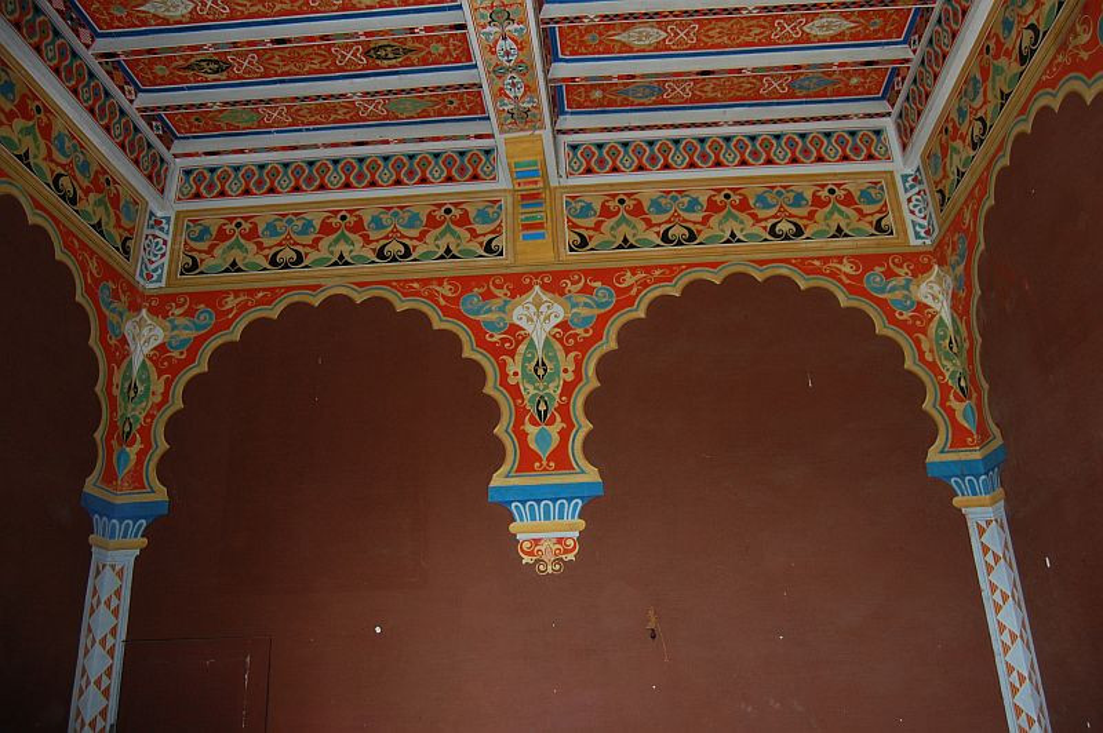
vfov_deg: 47.9
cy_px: 366
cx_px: 552
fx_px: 827
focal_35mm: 27
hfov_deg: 67.4
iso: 400
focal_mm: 18
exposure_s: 1/60
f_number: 3.5
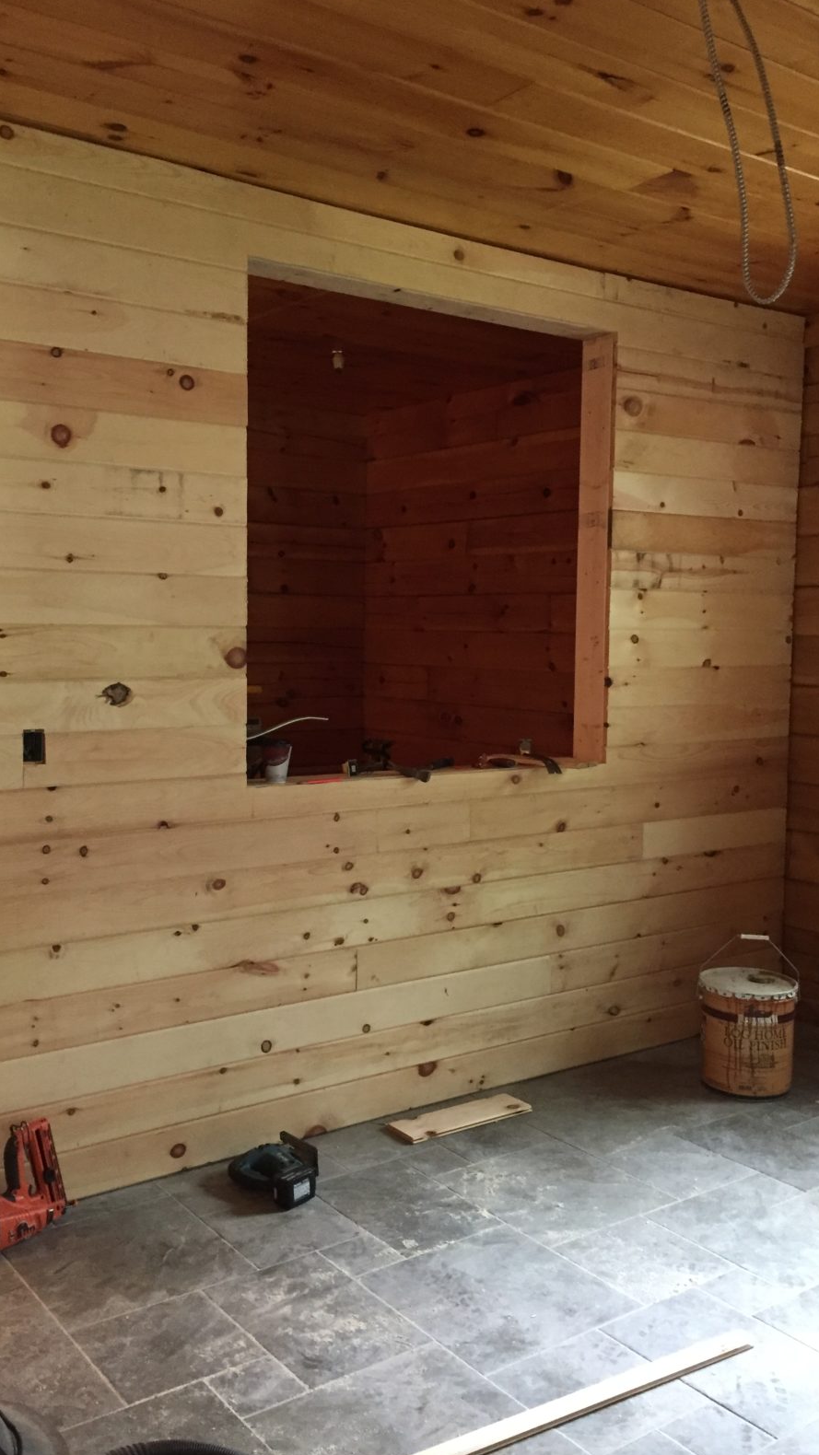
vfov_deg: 61.0
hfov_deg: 36.7
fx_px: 1235
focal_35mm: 32
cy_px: 729
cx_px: 374
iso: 250
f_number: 2.2
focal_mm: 4.15
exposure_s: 1/15
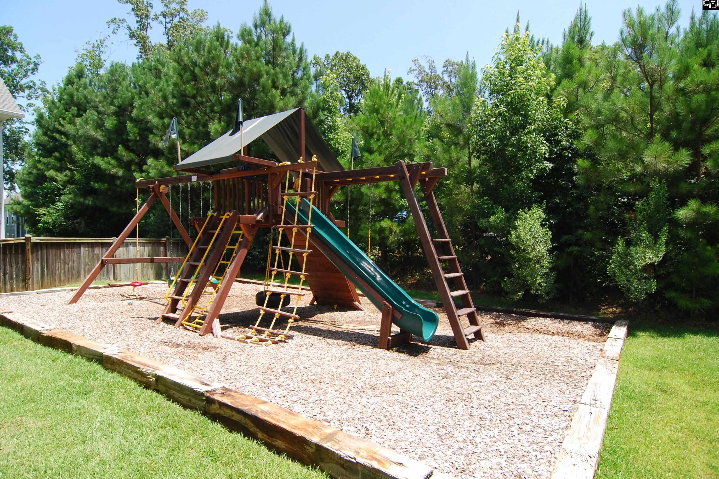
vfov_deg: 64.5
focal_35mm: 19
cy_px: 251
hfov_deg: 86.9
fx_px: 379
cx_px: 349
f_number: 5
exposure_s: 1/800
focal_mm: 12
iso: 400
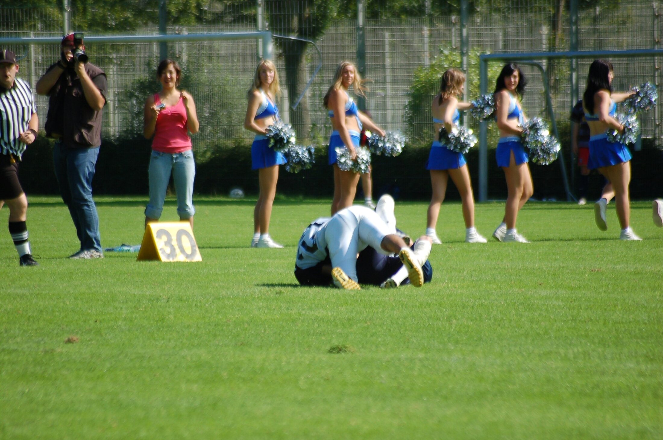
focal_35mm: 450
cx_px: 332
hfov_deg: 4.6
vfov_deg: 3.0
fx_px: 8272
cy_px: 220
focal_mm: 300
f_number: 5.6
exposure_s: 1/1000
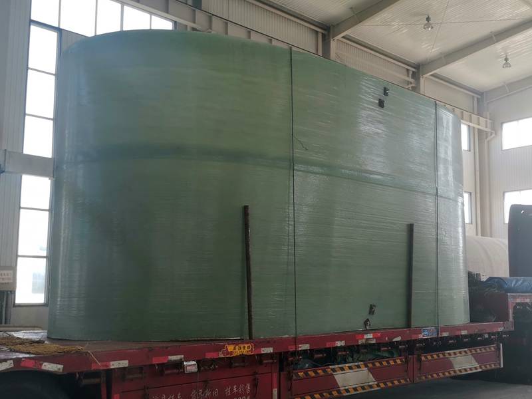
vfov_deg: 53.1
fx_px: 400
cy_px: 200
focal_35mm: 26
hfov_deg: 67.3
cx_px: 266
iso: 50
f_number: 1.8
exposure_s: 1/128
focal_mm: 4.75
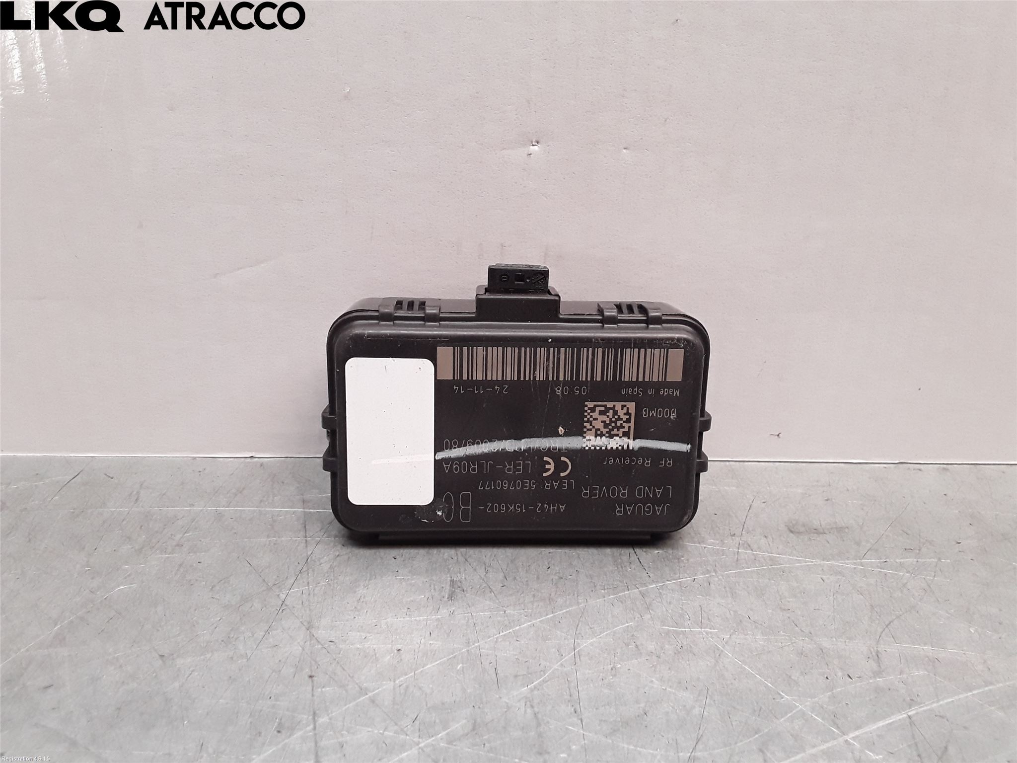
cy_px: 382
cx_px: 508
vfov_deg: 49.7
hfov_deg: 63.4
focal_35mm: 28
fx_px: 823
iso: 100
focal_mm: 2.91
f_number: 1.9
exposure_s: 1/100
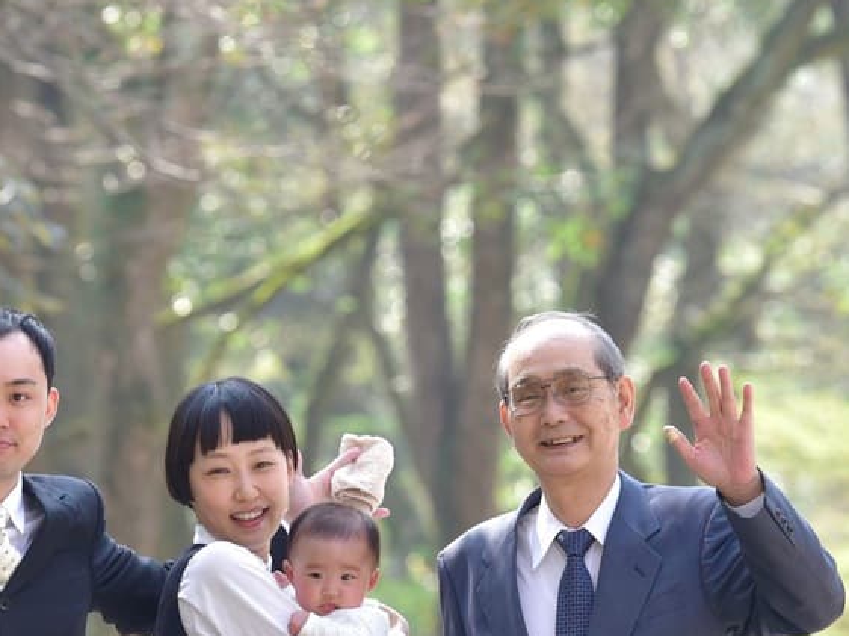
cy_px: 230
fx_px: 11179
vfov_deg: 3.3
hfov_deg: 4.3
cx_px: 263
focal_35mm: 456
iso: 1000
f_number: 5.6
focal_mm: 185
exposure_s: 1/500
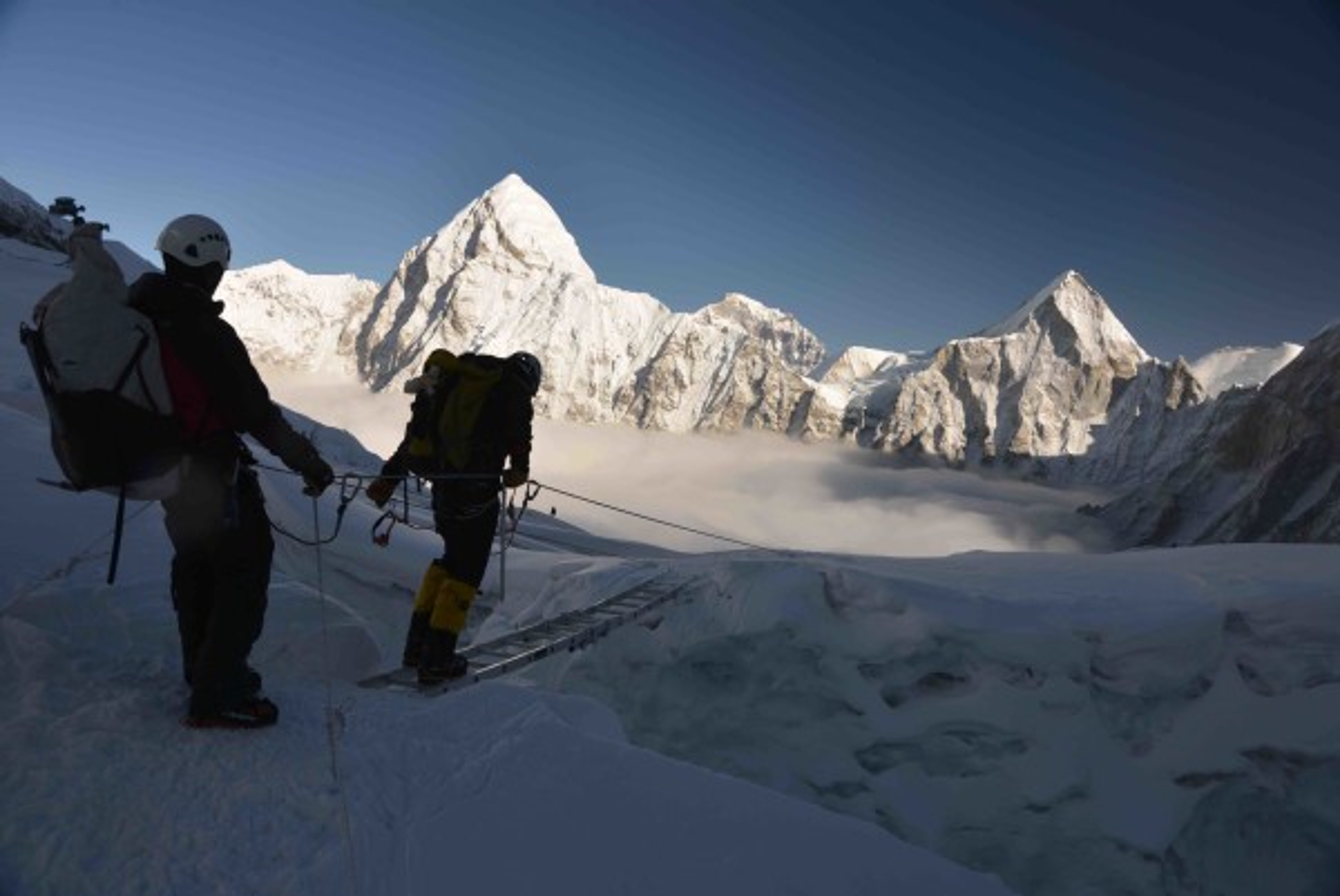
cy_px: 448
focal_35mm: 24
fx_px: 894
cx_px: 670
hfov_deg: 73.7
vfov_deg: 53.2
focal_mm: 24
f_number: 8
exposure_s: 1/250
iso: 200
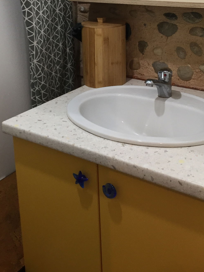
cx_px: 117
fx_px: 369
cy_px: 55
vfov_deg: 38.9
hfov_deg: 30.8
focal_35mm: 47
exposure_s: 1/33
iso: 64
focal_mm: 4.15
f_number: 2.2
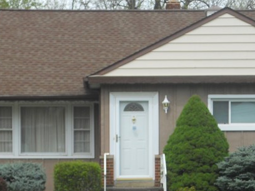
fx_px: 759
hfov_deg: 19.1
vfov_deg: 14.2
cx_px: 112
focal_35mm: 103
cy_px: 175
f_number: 3.2
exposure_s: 1/640
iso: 80
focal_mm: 7.3
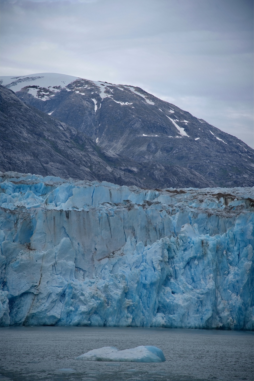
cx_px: 127
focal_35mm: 120
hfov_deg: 11.4
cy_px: 190
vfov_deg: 17.1
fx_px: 1269
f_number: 5.6
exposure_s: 1/250
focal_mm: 120
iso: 100
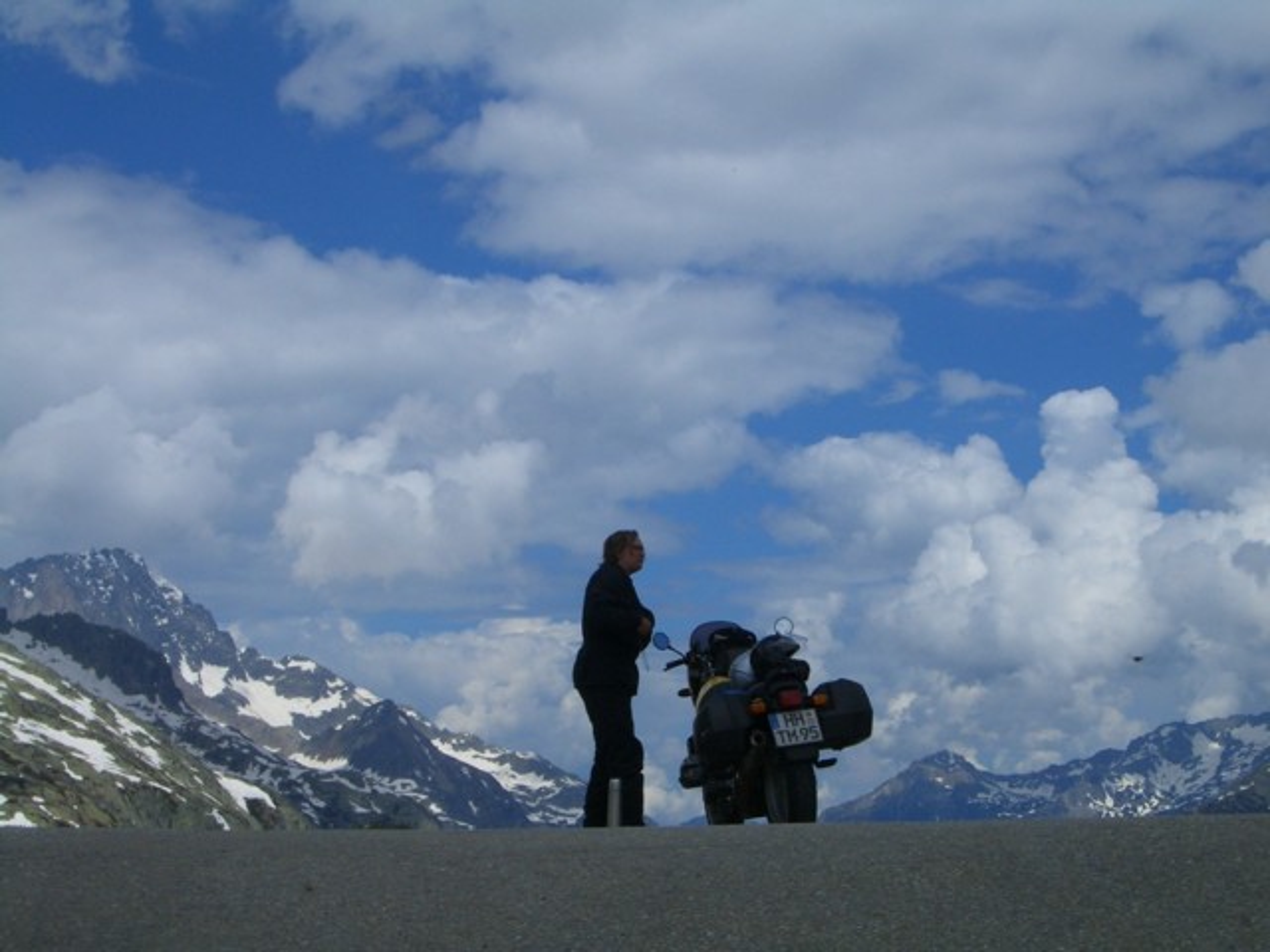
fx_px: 2275
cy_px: 476
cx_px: 635
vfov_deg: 23.7
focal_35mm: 62
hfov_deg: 31.2
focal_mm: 10.2
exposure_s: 1/1250
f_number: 5.6
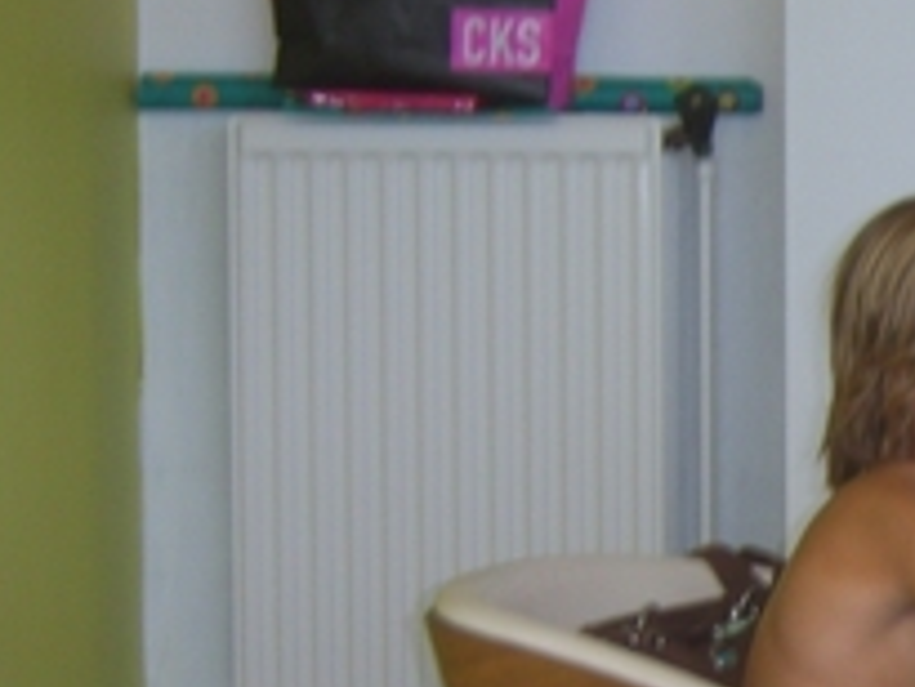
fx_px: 6189
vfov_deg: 6.3
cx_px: 1299
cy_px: 602
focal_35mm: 234
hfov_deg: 8.3
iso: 50
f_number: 4
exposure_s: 1/50
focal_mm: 16.7
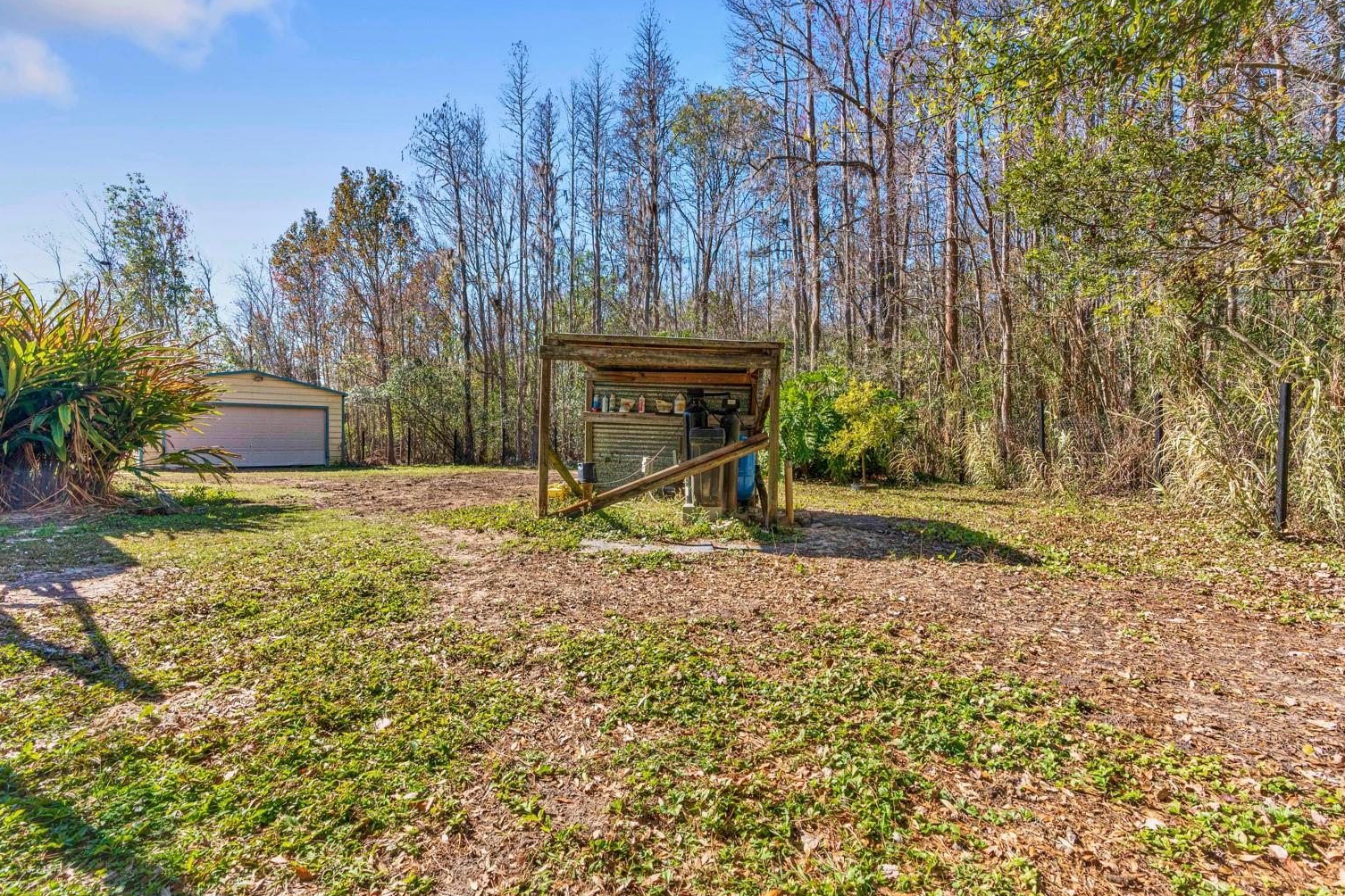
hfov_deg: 93.3
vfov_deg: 70.4
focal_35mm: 17
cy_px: 452
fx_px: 635
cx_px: 681
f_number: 8
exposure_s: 1/250
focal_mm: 16
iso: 250
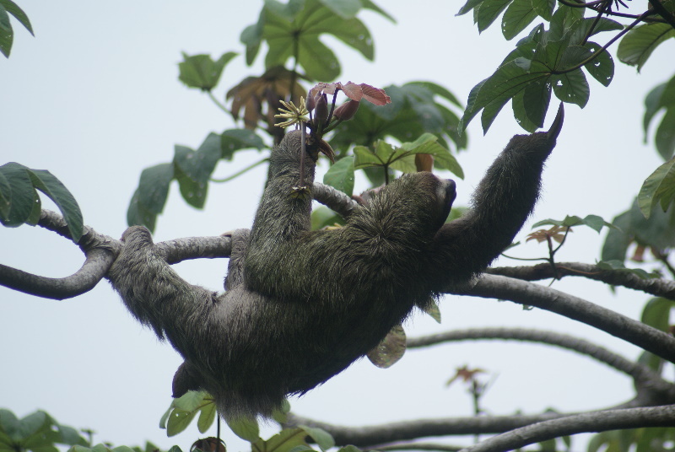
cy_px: 226
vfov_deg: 3.1
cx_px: 338
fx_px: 8450
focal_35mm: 450
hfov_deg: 4.6
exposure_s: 1/500
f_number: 5.6
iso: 200
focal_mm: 300
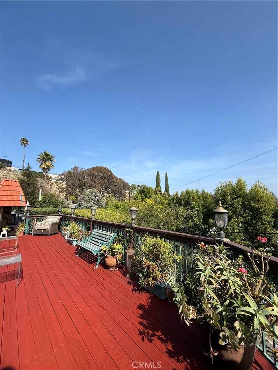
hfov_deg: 85.7
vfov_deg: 102.1
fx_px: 150
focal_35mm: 14
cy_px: 185
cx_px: 139
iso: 50
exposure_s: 1/1656
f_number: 2.2
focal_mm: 2.22
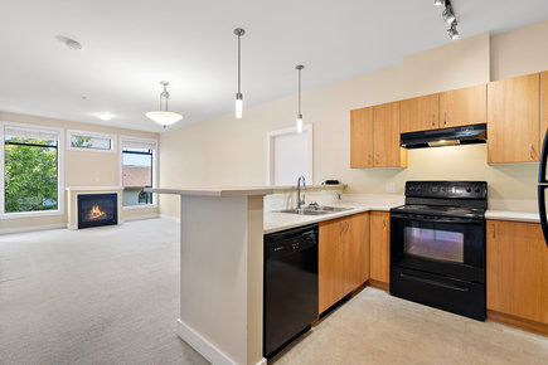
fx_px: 244
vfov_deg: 73.7
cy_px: 182
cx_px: 274
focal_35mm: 16
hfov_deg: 96.7
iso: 320
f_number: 7.1
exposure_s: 1/4
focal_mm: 16
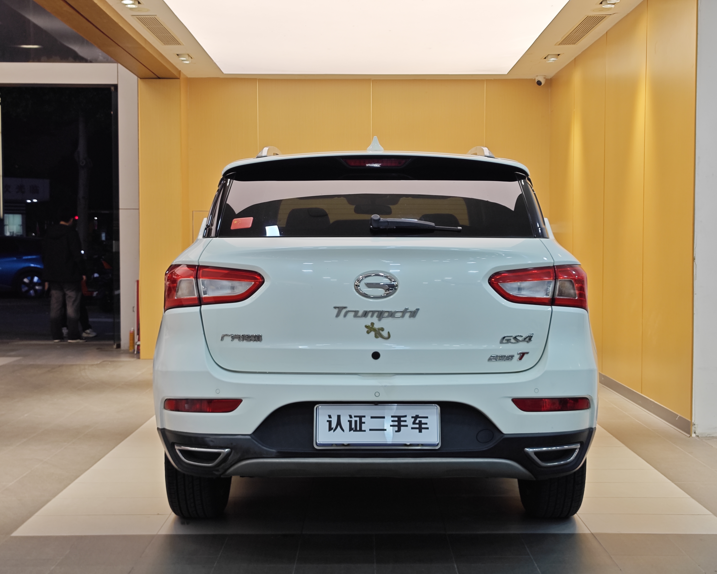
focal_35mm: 48
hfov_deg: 38.8
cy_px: 287
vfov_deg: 31.5
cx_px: 376
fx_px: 1019
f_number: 1.9
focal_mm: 8.7
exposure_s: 1/108
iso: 80
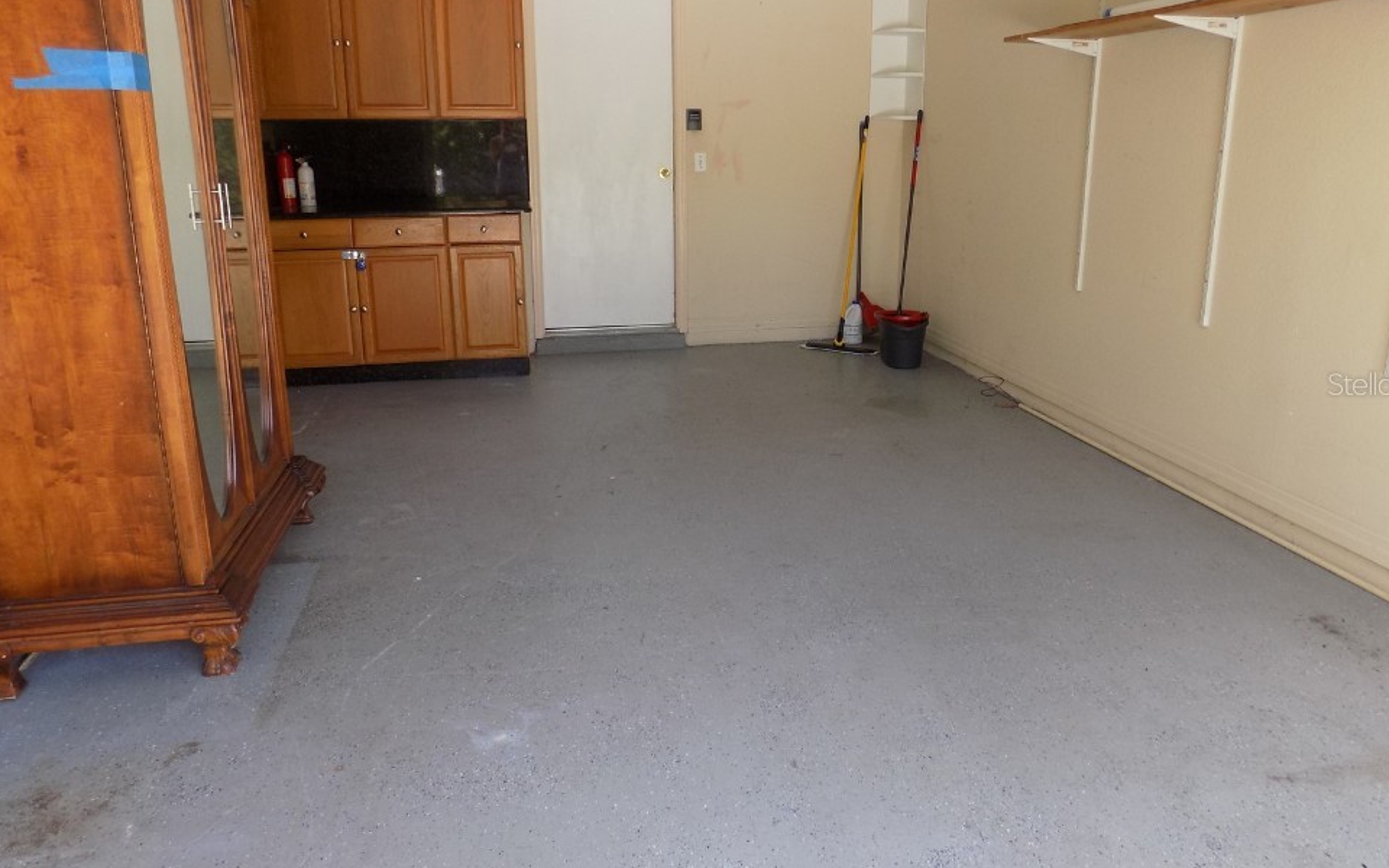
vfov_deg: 47.5
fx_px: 984
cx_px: 723
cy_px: 383
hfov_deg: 70.4
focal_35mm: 26
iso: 80
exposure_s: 1/60
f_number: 3.1
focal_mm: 4
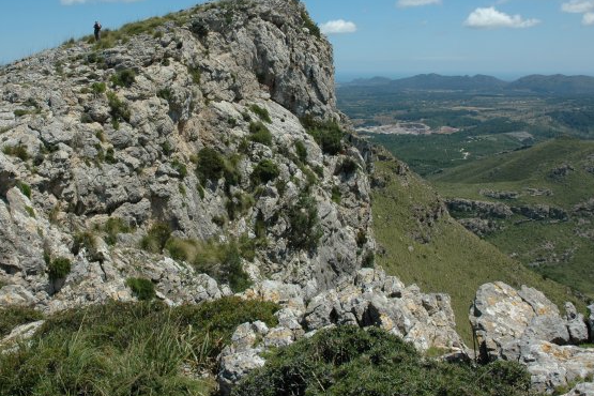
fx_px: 577
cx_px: 229
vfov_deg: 37.6
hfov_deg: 53.9
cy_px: 151
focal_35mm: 35
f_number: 10
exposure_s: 1/400
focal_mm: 18
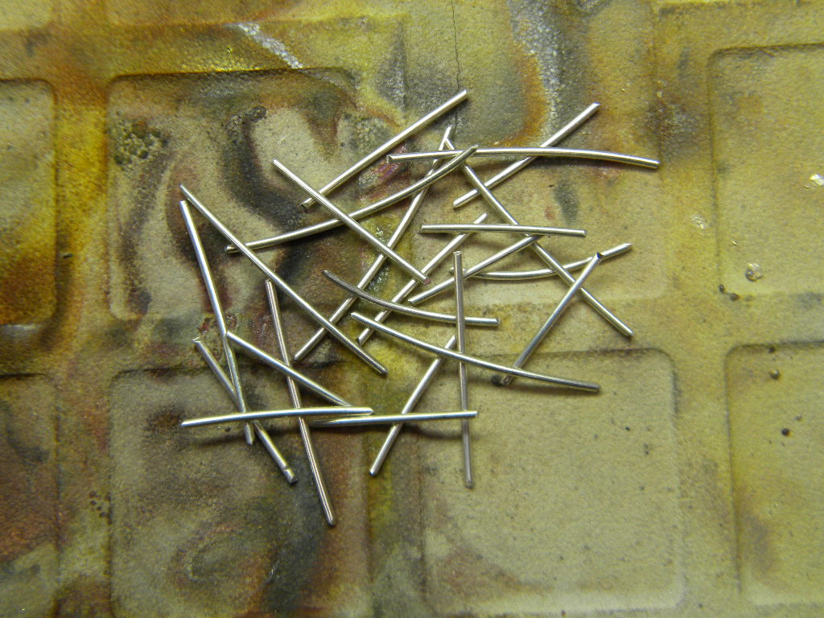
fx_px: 1976
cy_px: 309
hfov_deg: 23.6
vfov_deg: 17.8
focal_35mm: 83
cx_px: 412
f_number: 4.5
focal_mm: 15.1
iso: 191
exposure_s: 1/60.7
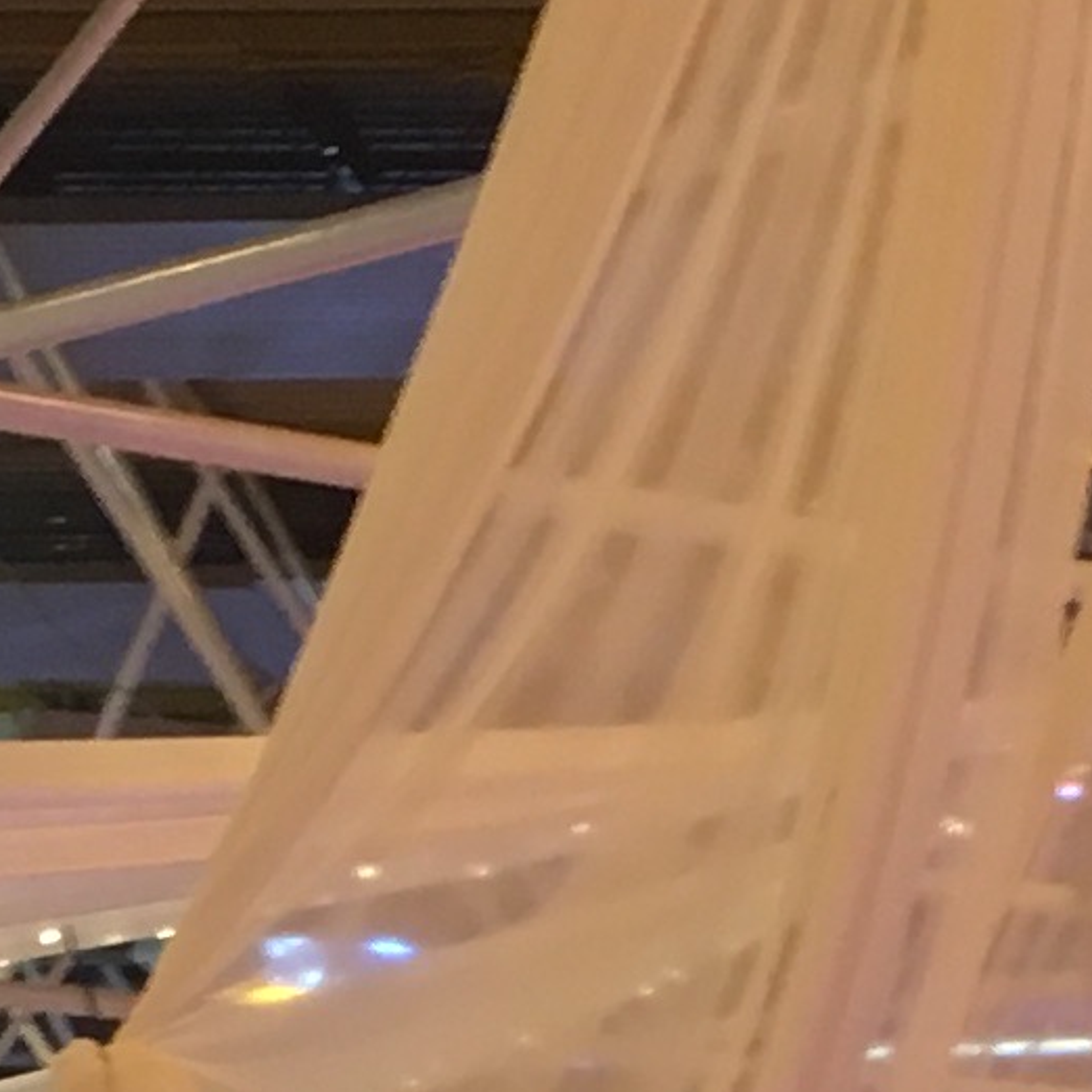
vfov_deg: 8.3
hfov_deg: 8.7
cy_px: 2310
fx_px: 7067
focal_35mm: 198
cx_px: 1266
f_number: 2.2
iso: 125
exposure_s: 1/33
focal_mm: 4.15
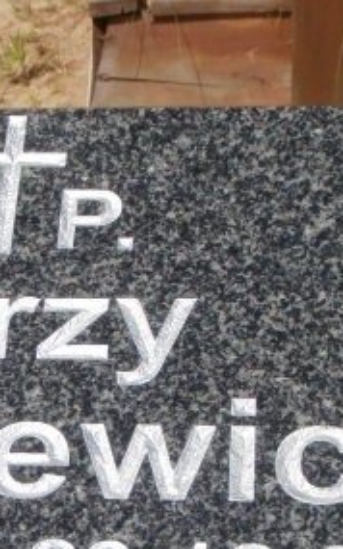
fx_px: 1676
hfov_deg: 11.6
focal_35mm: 112
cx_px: 12
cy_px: 460
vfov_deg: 18.4
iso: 100
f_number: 4.2
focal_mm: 8.29
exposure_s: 1/1250
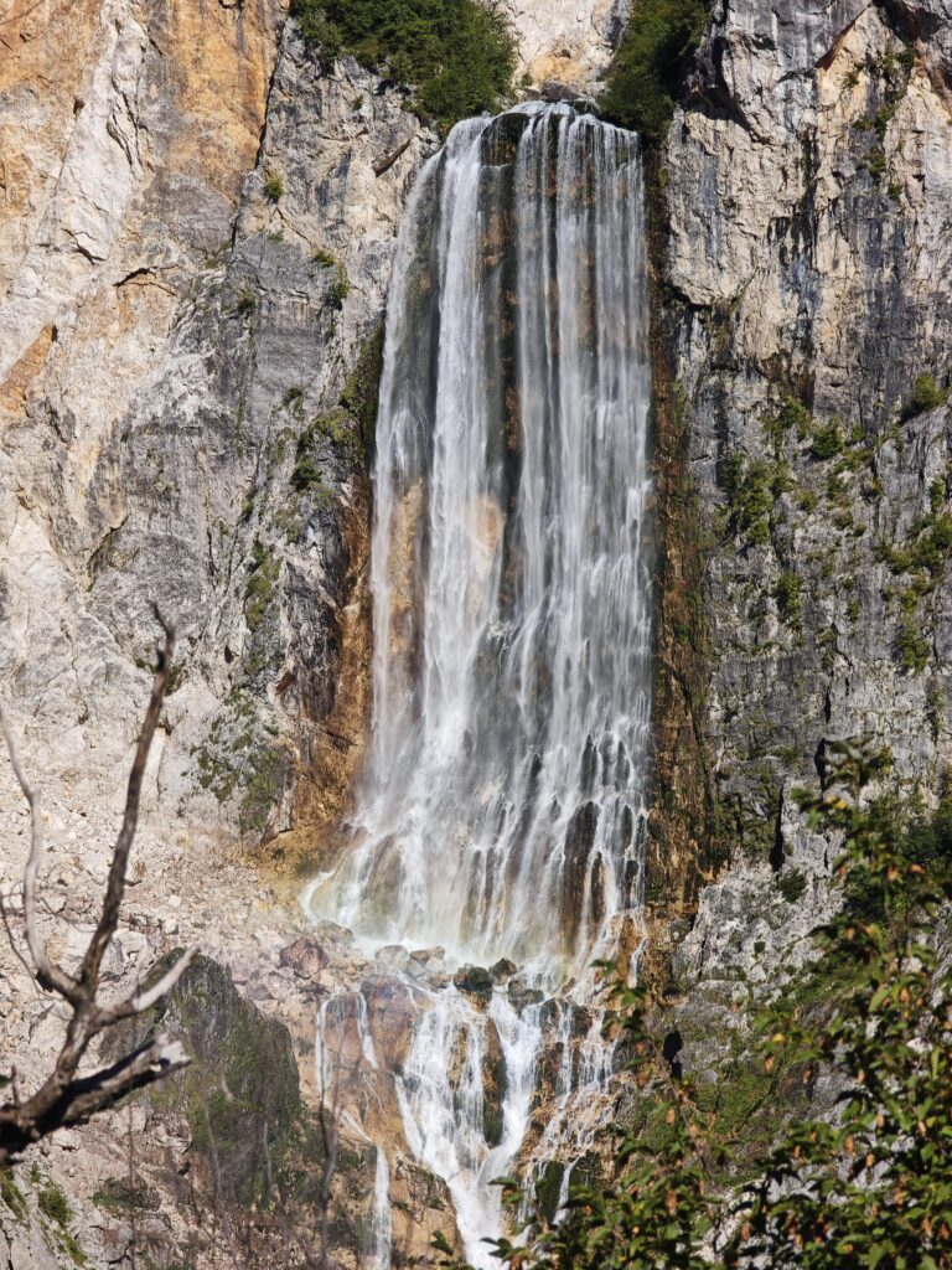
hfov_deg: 12.3
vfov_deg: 16.4
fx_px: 4400
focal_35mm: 120
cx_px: 476
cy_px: 635
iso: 50
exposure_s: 1/1697
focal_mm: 19.4
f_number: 2.5
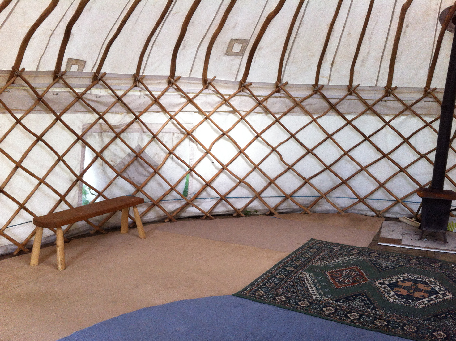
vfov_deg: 37.6
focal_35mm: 38
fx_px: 500
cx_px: 227
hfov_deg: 49.0
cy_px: 182
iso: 125
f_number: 2.8
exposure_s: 1/120
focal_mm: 3.85
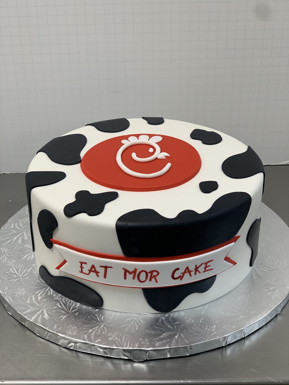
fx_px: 579
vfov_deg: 36.8
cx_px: 144
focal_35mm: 52
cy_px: 192
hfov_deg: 28.0
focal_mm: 6
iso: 80
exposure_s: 1/120
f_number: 2.4
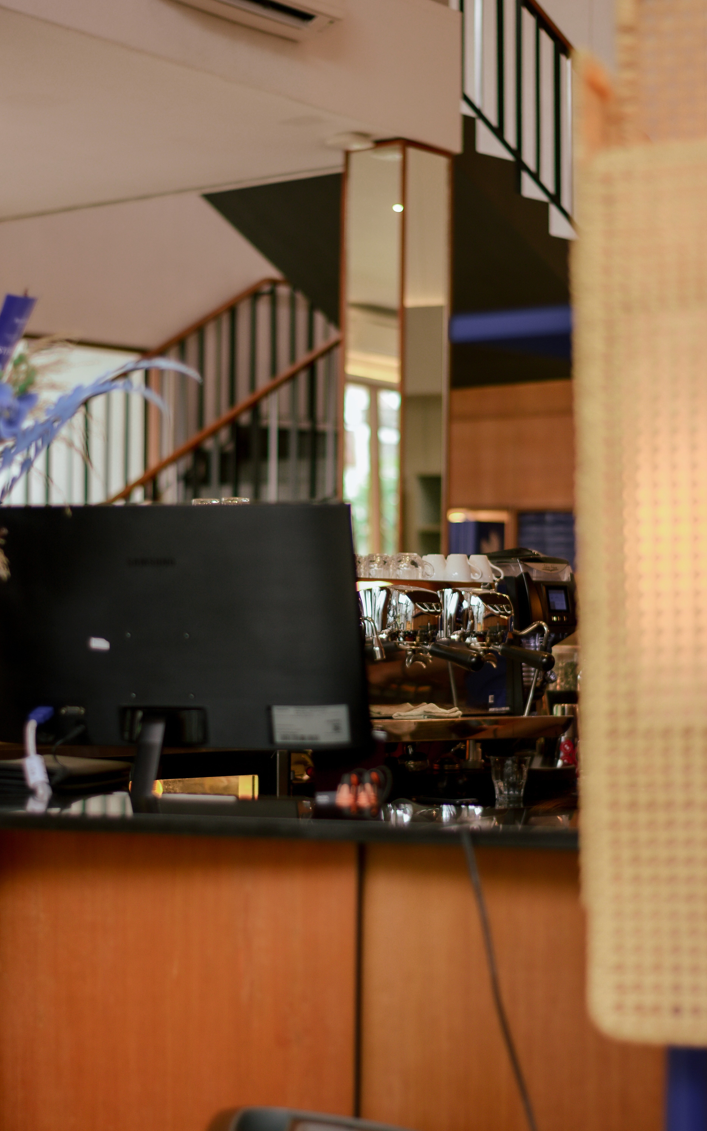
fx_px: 2374
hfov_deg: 16.9
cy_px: 562
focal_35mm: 77
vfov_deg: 26.8
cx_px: 367
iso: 200
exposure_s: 1/100
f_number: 1.8
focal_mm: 50
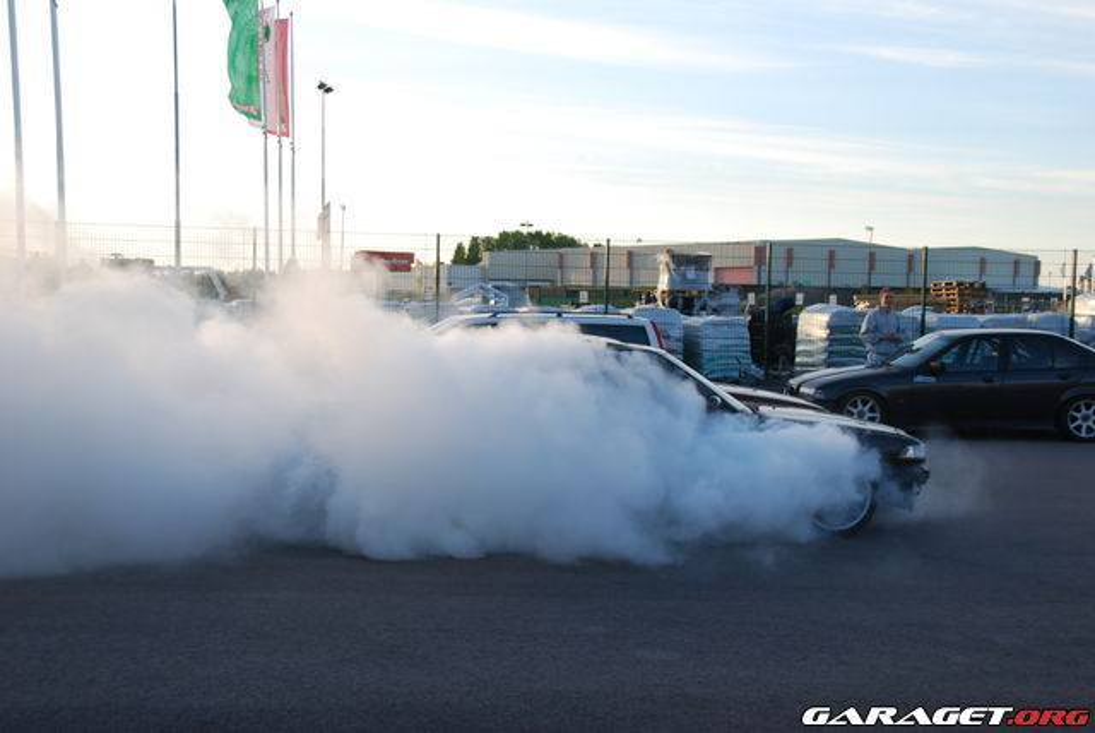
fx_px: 1461
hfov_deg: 41.1
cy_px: 366
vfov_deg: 28.1
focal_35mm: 48
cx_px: 548
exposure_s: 1/125
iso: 110
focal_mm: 32
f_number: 5.6
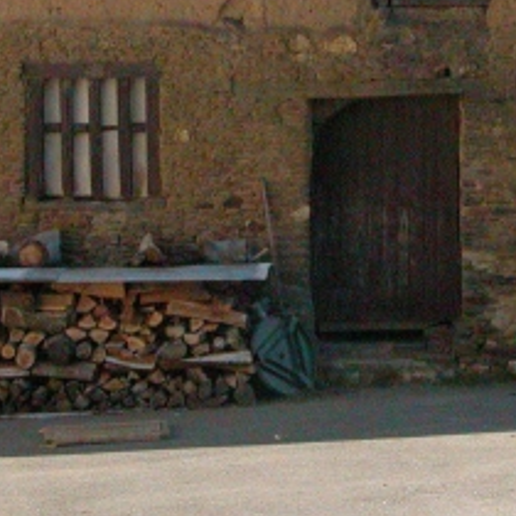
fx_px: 3002
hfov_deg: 9.8
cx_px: 408
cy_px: 20
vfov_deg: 9.8
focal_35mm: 178
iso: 800
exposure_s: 1/1295
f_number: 8
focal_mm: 15.7
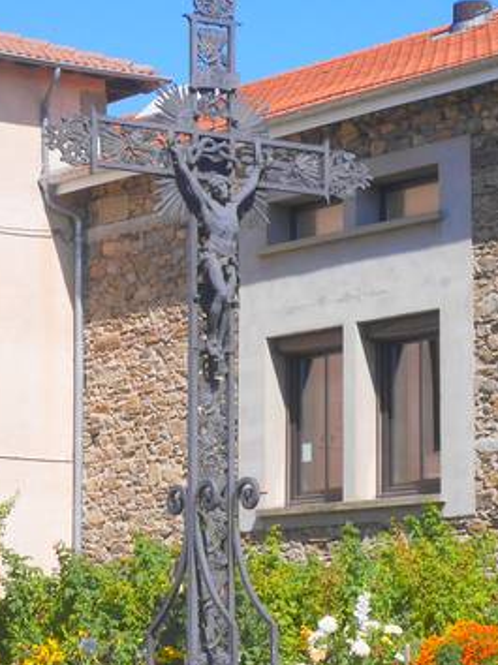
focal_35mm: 78
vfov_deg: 24.9
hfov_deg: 18.9
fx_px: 1498
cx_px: 212
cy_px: 456
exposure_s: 1/400
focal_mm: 23
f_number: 11
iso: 200
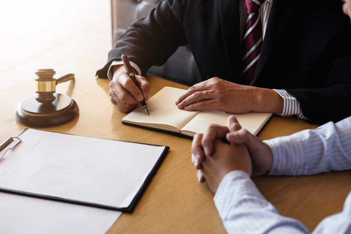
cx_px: 176
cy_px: 117
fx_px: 517
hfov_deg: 37.5
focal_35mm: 53
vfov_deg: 25.5
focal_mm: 35
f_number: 2.8
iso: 200
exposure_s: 1/200
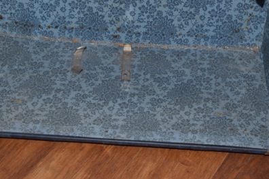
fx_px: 725
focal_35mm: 97
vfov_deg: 14.0
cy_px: 36
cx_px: 120
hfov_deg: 21.0
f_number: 5.6
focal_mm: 40
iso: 800
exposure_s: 1/125
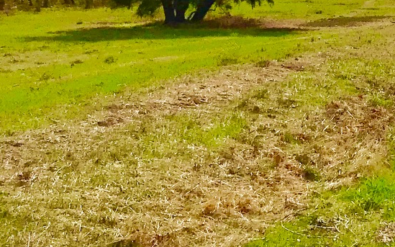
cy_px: -186
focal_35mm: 109
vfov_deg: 11.2
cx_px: 684
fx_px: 1173
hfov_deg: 16.4
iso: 25
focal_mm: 3.99
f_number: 1.8
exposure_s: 1/16129
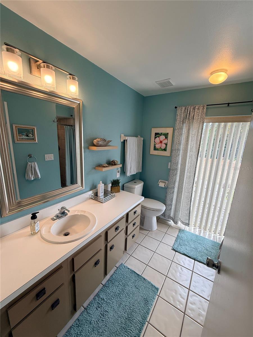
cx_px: 126
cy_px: 168
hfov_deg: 85.7
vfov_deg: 102.1
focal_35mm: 14
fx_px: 136
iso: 100
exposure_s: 1/120
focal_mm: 2.22
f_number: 2.2
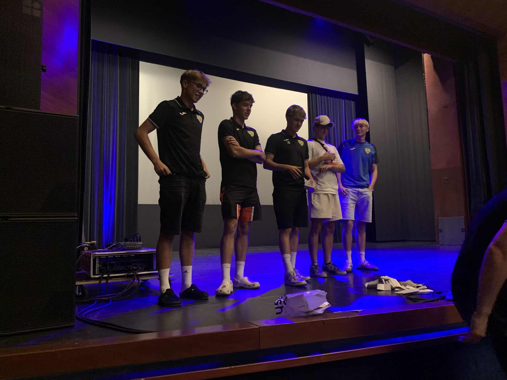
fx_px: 381
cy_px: 190
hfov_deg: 67.3
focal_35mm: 26
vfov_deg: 53.1
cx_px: 254
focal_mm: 4.25
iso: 400
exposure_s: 1/33
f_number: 1.8
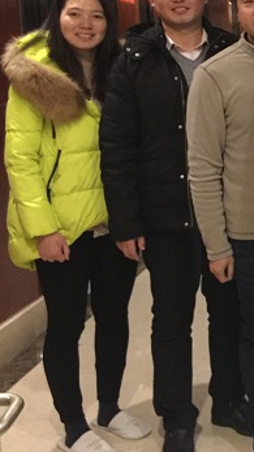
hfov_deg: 16.8
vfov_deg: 33.5
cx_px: 423
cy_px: 145
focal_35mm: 62
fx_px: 743
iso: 160
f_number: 2.2
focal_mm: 4.15
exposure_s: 1/4
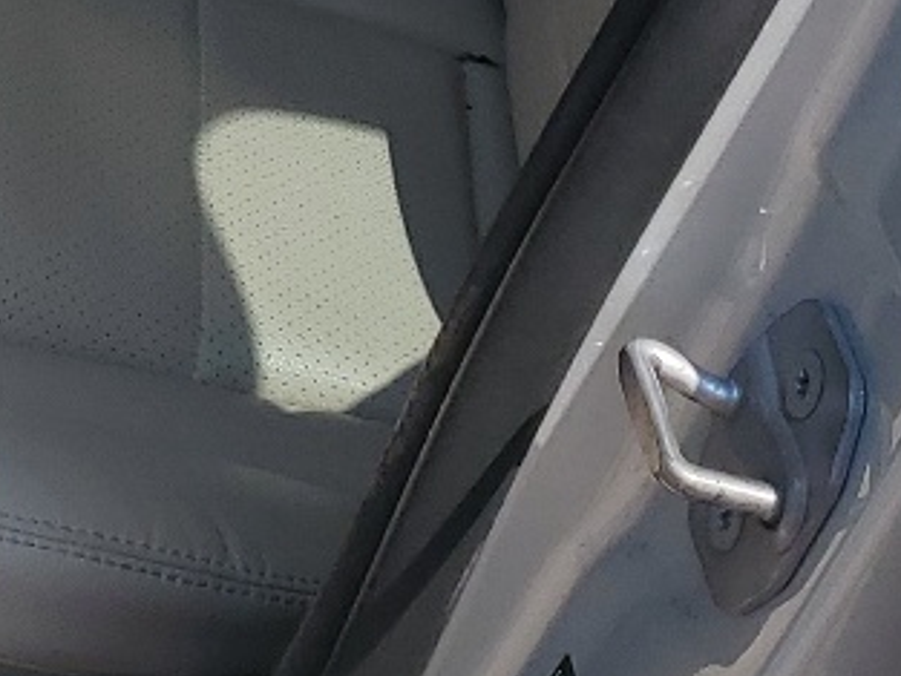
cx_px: -397
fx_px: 3463
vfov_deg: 10.6
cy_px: -489
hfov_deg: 14.0
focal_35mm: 133
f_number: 1.5
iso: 50
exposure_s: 1/2500
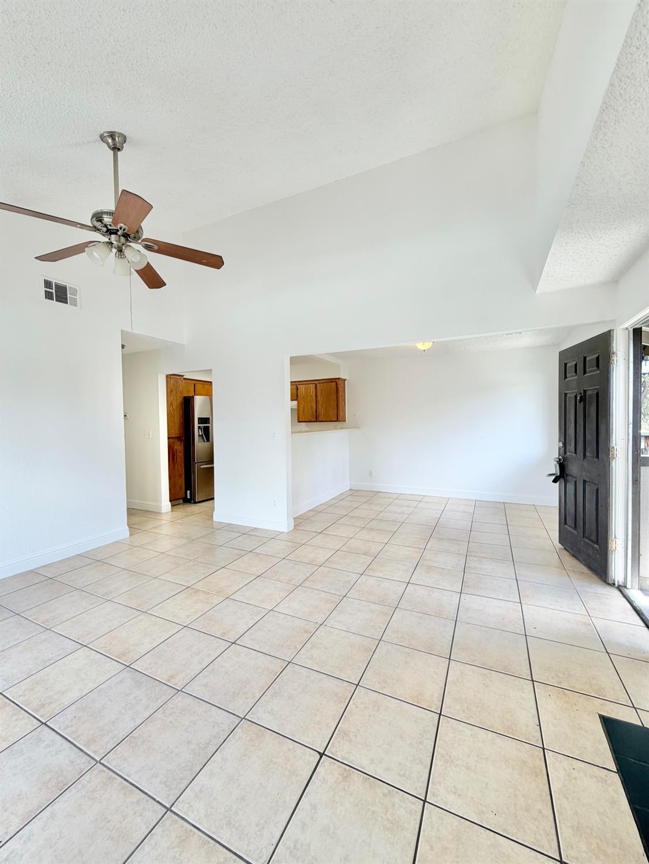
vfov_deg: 102.0
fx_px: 350
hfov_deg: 85.7
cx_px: 324
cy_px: 432
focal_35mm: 14
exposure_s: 1/120
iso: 64
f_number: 2.2
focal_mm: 2.22
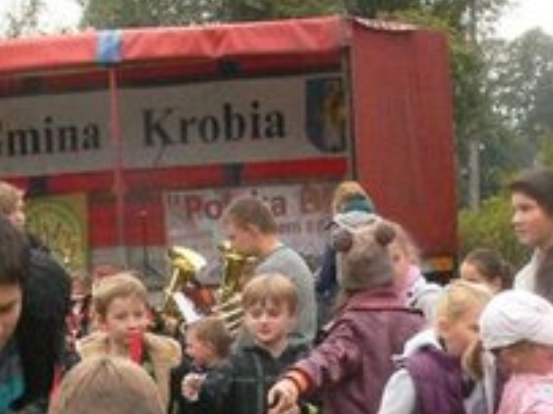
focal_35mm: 150
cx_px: 355
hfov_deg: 13.2
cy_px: 625
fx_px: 2396
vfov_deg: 9.6
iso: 400
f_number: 5.6
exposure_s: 1/200
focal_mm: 9.5
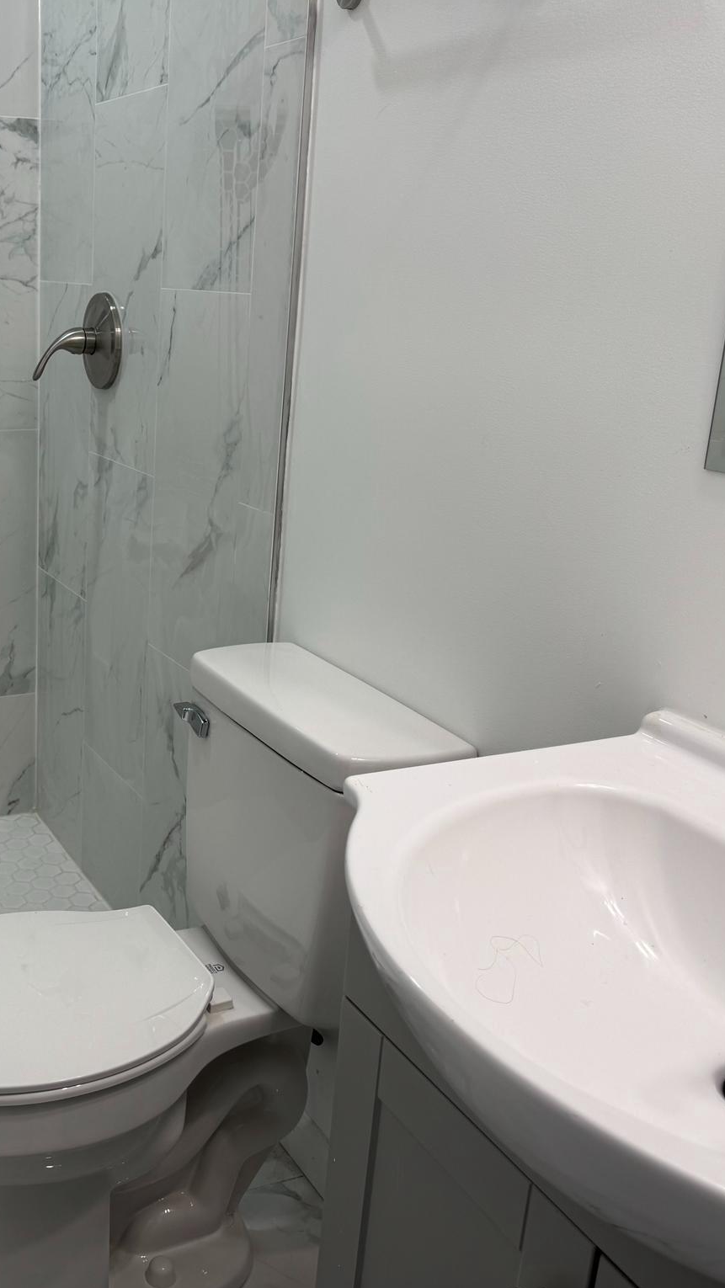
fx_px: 1196
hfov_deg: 32.3
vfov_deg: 56.6
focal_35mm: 35
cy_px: 645
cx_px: 88
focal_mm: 6.76
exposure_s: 1/120
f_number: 1.78
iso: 64
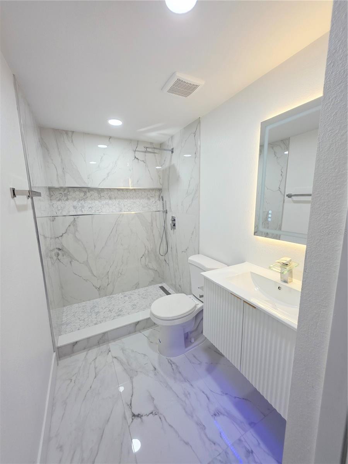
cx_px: 174
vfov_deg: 106.2
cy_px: 232
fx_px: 174
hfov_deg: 89.9
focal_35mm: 13
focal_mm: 2.2
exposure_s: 1/120
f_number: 1.9
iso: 160
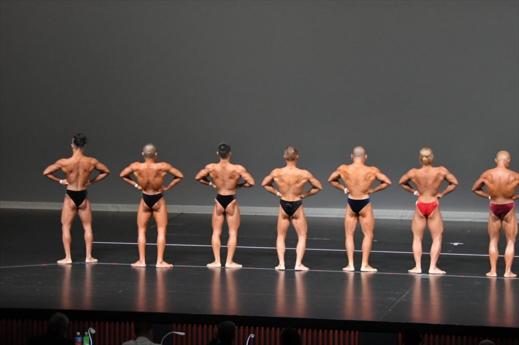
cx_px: 260
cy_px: 172
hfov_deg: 13.1
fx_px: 2262
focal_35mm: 157
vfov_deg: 8.7
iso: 5000
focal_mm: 105
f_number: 5.6
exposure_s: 1/400
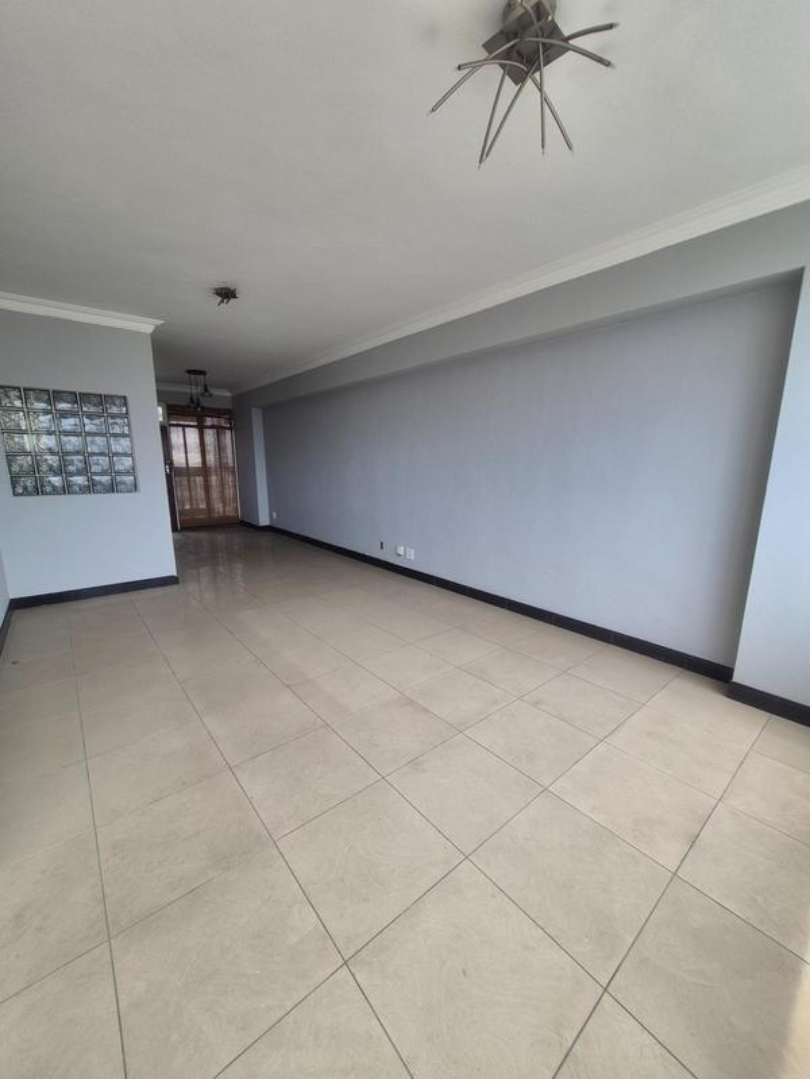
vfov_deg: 106.2
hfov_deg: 89.9
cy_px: 540
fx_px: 406
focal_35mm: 13
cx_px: 405
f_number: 2.2
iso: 50
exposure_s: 1/139
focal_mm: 1.74
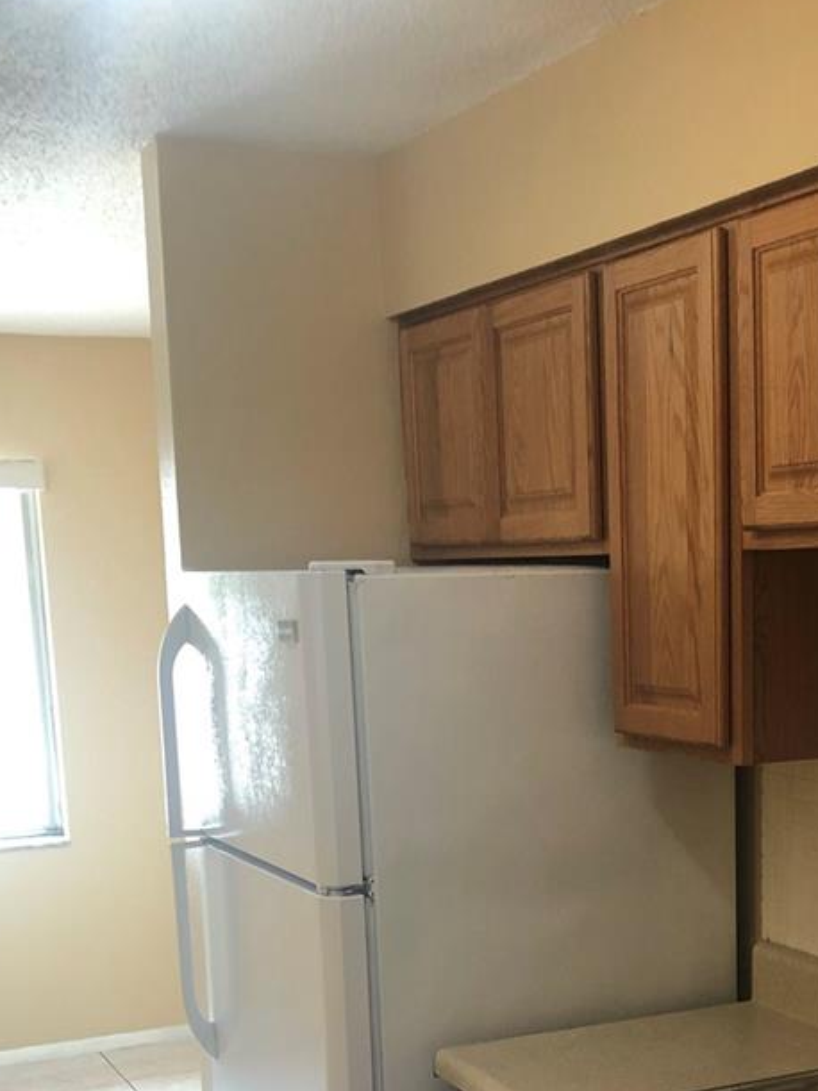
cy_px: 909
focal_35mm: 55
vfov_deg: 33.7
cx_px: 632
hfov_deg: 26.2
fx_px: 1734
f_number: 1.8
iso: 40
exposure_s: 1/17
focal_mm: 4
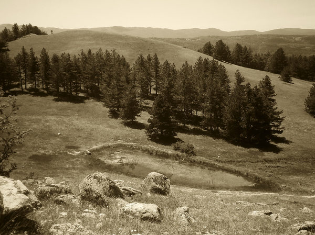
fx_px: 427
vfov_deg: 30.8
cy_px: 118
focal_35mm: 47
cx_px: 158
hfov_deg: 40.5
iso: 80
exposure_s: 1/640
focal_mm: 8.3
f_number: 3.4
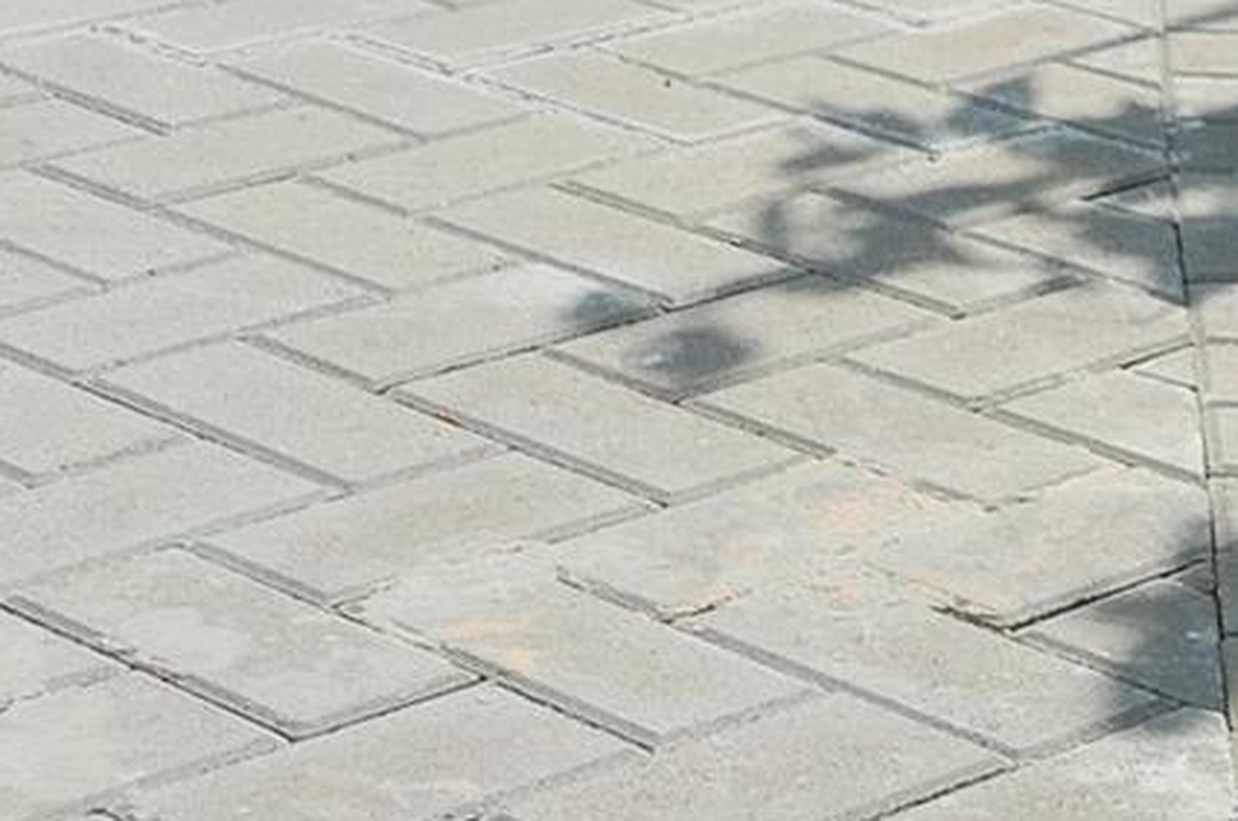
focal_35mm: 164
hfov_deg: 12.6
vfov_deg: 8.1
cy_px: -645
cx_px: 577
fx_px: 5627
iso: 200
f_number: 9
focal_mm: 29
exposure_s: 1/250
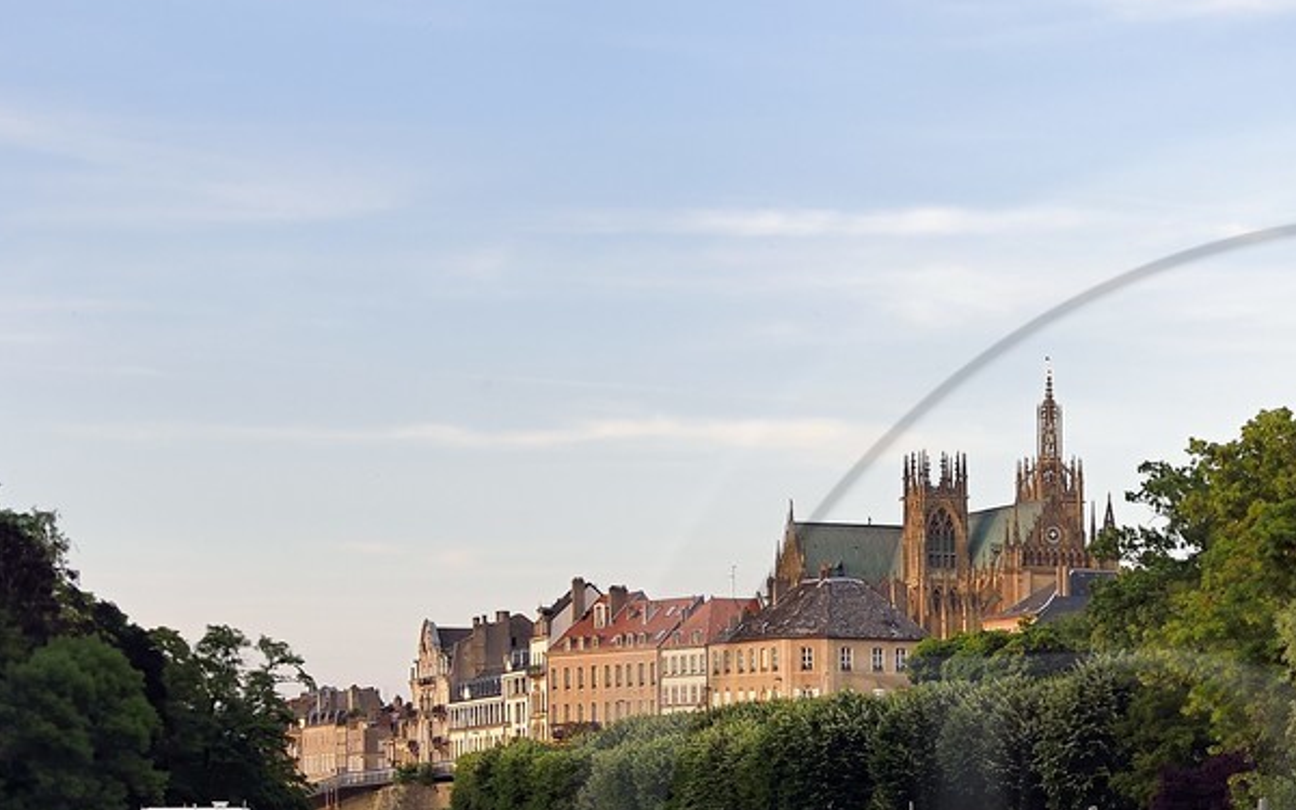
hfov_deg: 16.2
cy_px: 1011
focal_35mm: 125
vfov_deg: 10.3
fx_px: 4415
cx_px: 1434
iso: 200
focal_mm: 46
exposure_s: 1/125
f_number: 7.1
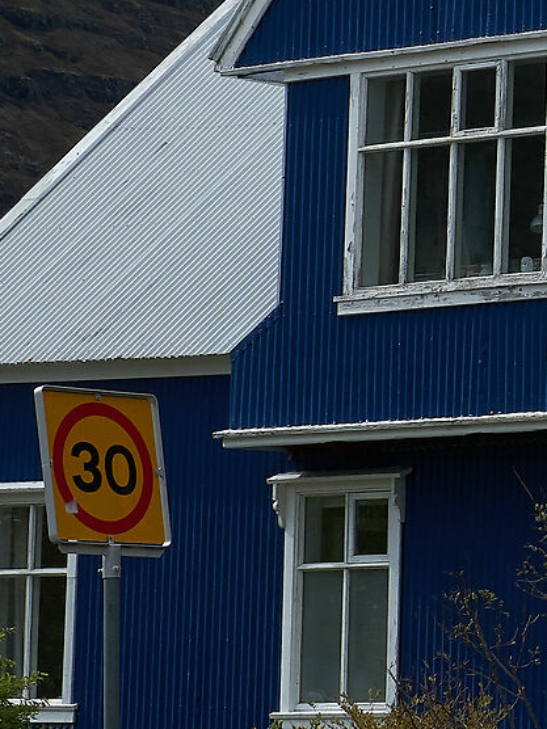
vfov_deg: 9.0
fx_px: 4635
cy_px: 88
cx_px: 1292
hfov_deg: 6.4
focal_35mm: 220
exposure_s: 1/1500
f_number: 7.1
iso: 640
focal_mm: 35
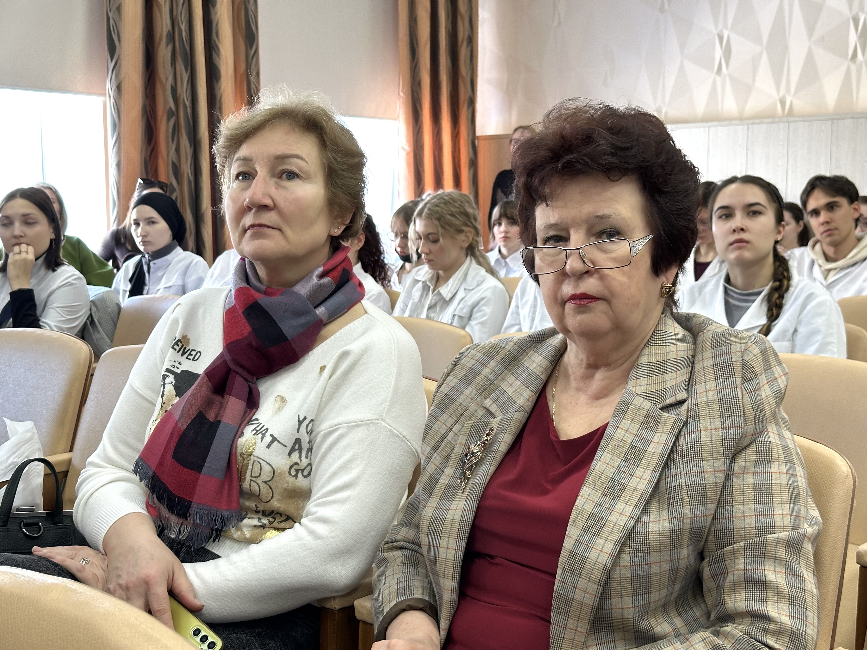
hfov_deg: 39.7
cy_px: 325
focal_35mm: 48
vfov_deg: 30.3
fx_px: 1202
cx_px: 434
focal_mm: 6.86
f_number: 1.78
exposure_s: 1/60
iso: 100
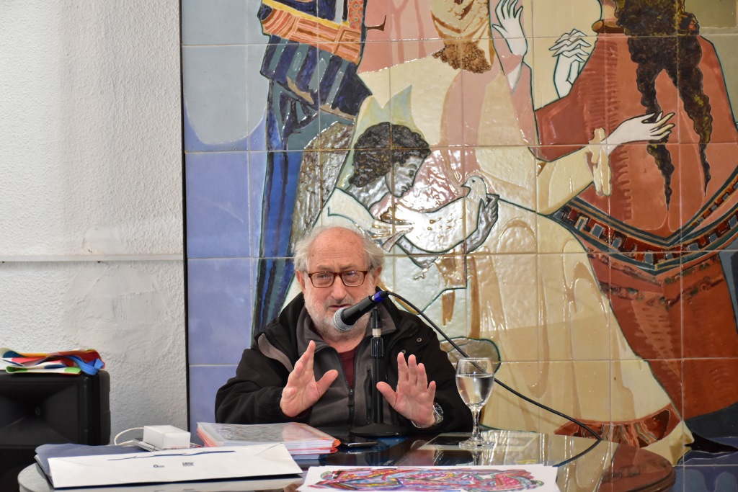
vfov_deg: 18.2
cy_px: 246
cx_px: 369
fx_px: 1538
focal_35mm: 75
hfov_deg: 27.0
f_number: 4.8
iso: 1600
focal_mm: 50
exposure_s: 1/250
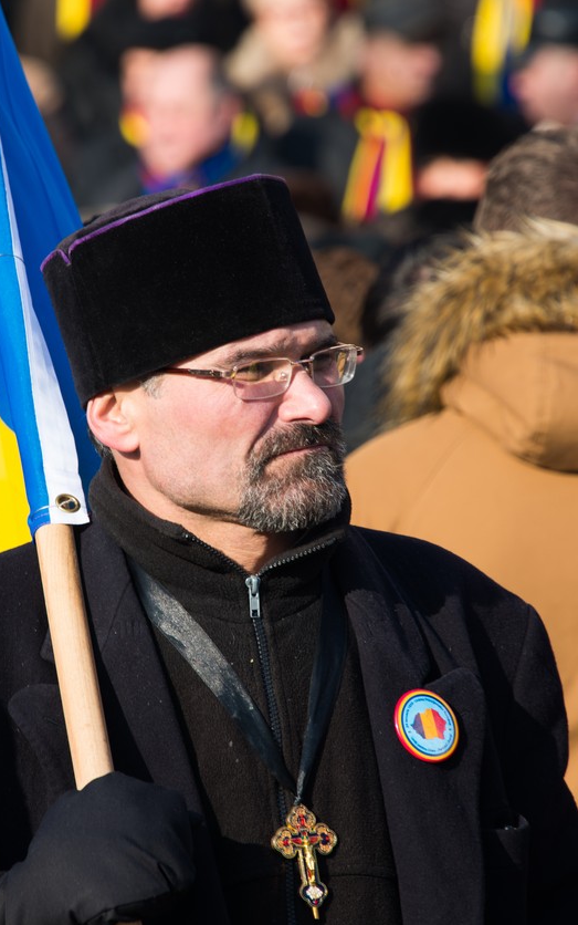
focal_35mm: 439
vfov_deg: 4.8
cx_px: 207
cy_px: 449
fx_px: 11057
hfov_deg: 3.0
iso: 100
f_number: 8
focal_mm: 300
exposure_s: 1/125
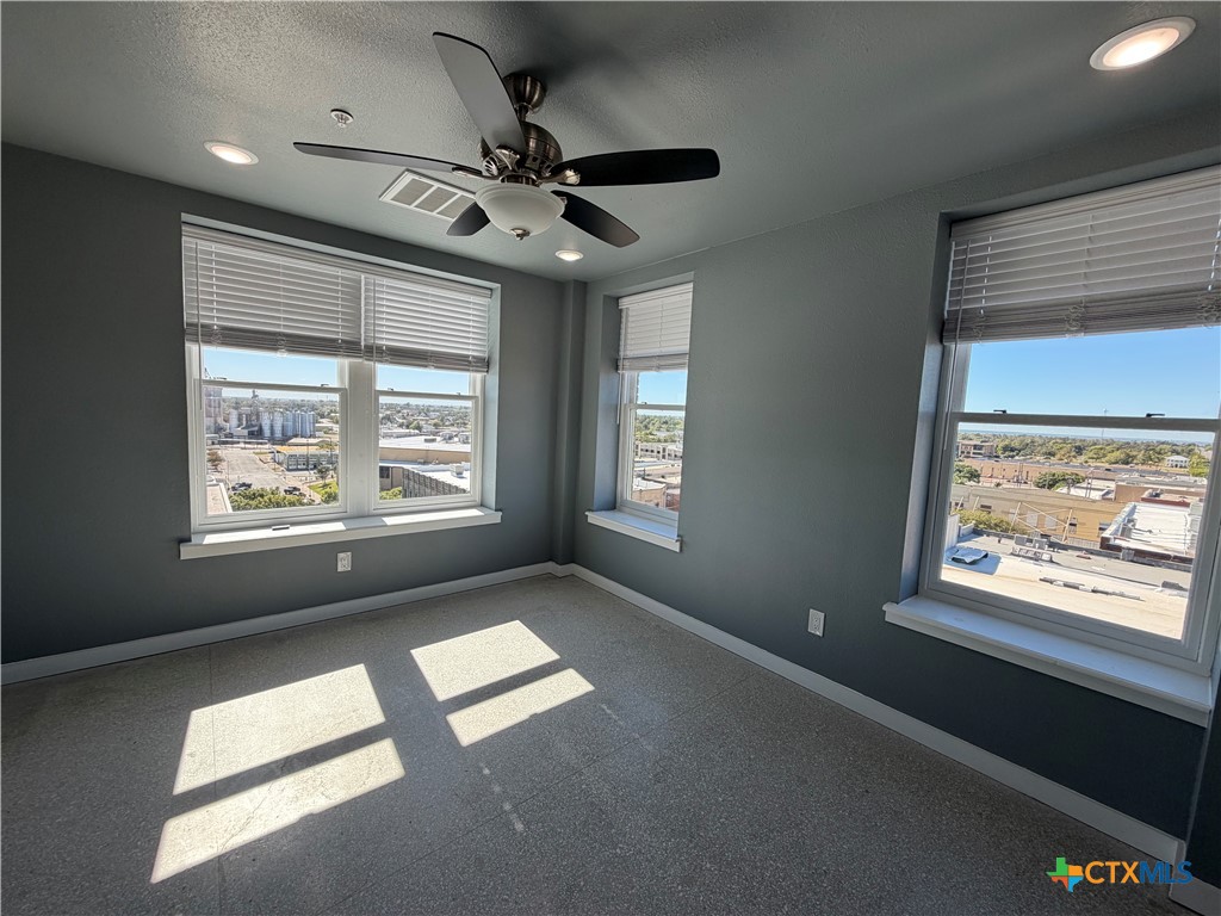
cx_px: 610
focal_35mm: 14
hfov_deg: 102.1
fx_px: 494
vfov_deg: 85.7
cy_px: 458
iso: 64
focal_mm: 2.22
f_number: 2.2
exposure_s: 1/427
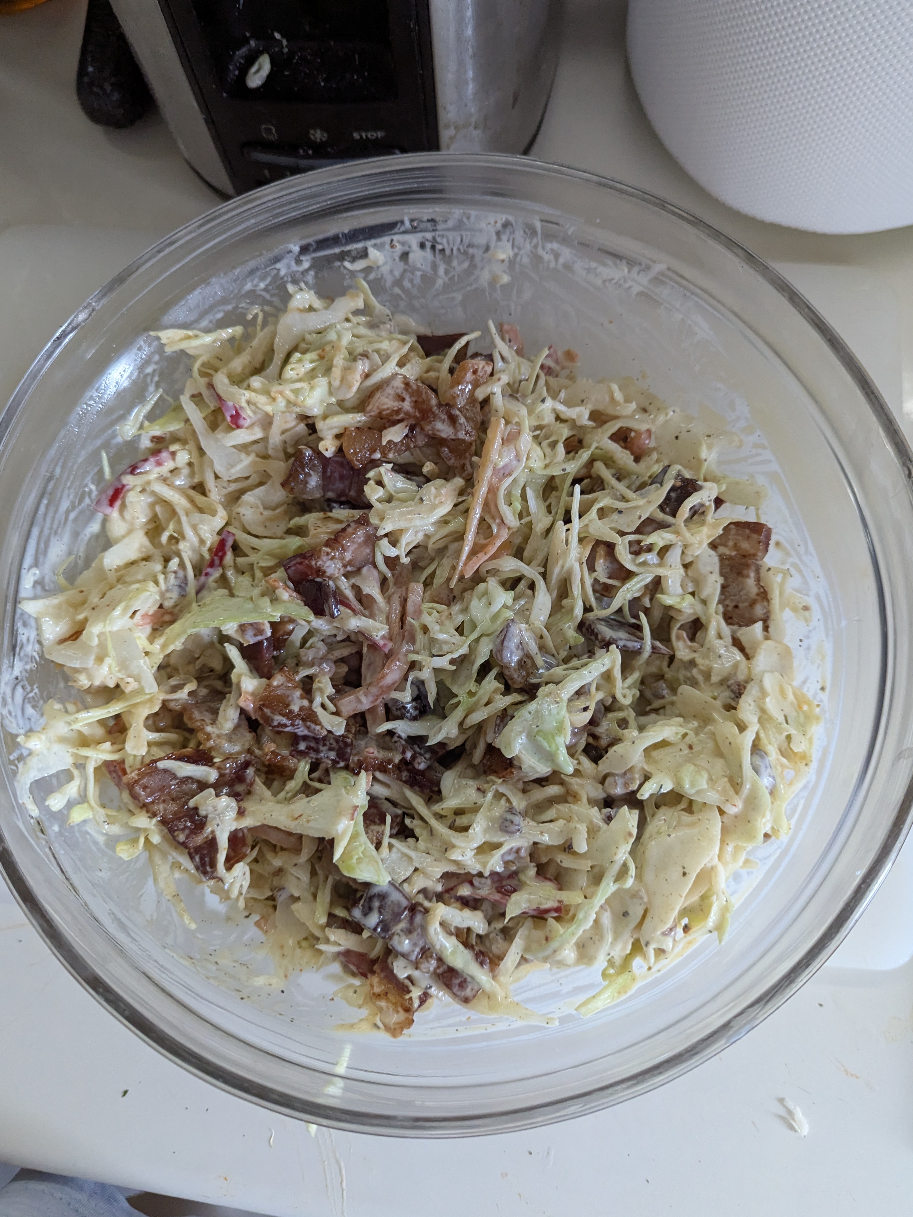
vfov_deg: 69.4
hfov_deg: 54.9
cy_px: 608
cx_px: 444
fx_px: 879
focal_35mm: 25
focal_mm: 6.81
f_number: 1.85
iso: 1610
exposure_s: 1/219
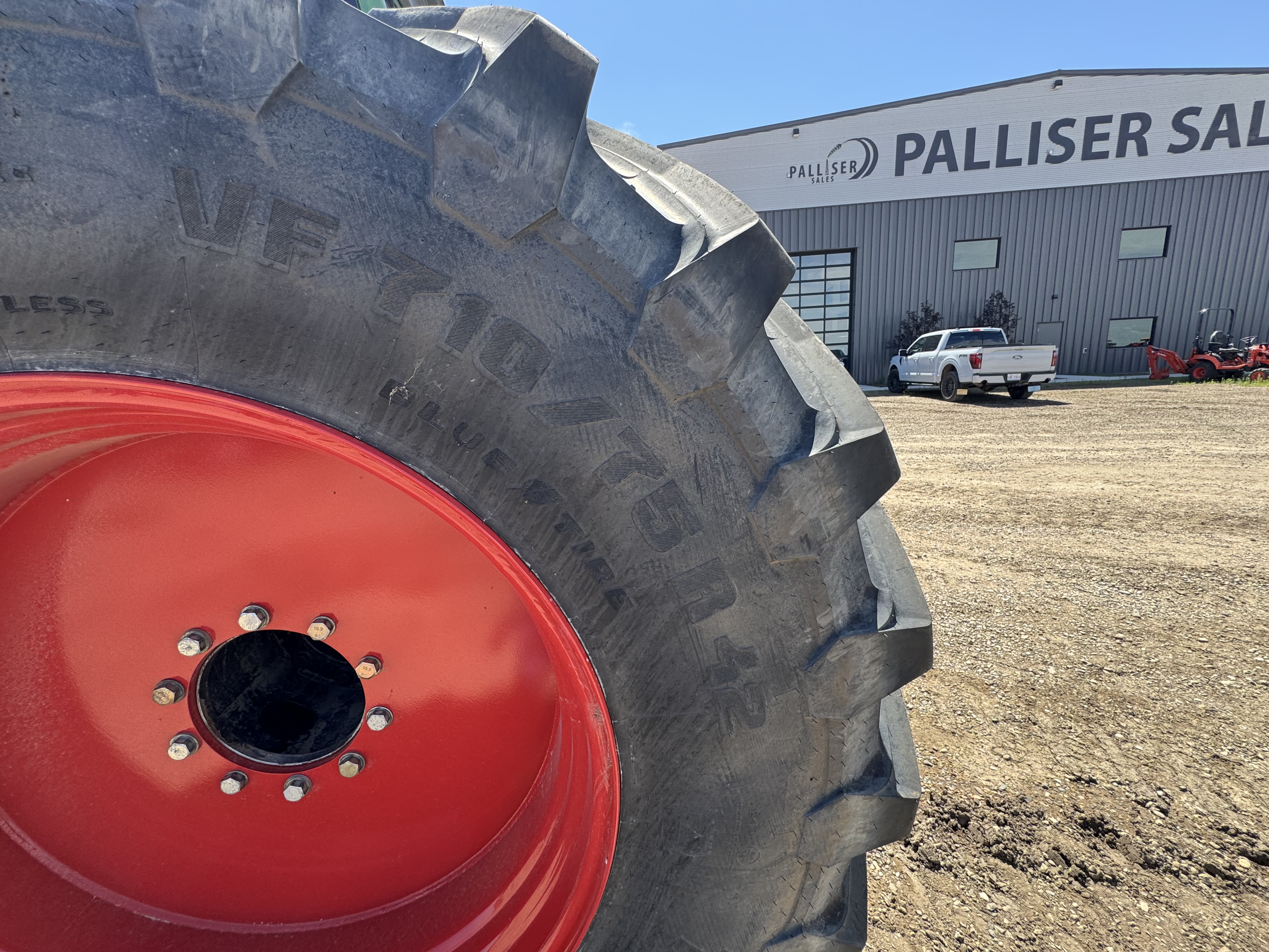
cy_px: 476
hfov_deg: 102.1
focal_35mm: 14
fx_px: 513
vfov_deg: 85.7
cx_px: 634
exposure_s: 1/366
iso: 40
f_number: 2.2
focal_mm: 2.22
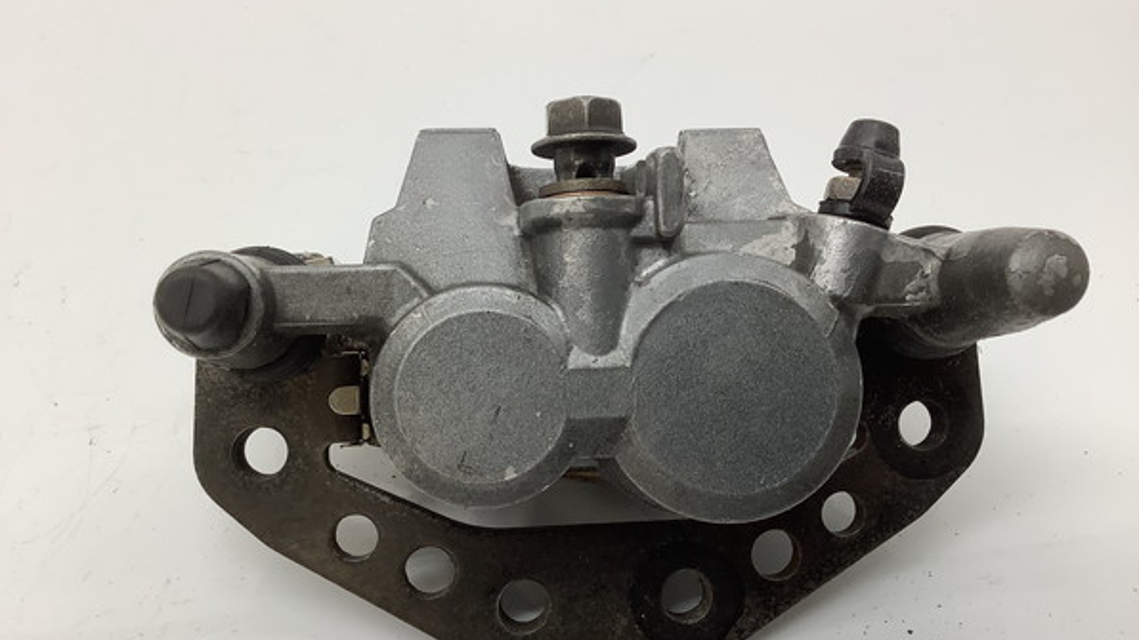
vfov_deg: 34.6
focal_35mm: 34
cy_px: 359
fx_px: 1027
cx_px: 570
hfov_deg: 58.0
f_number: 2.4
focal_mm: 3.3
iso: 50
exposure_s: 1/120
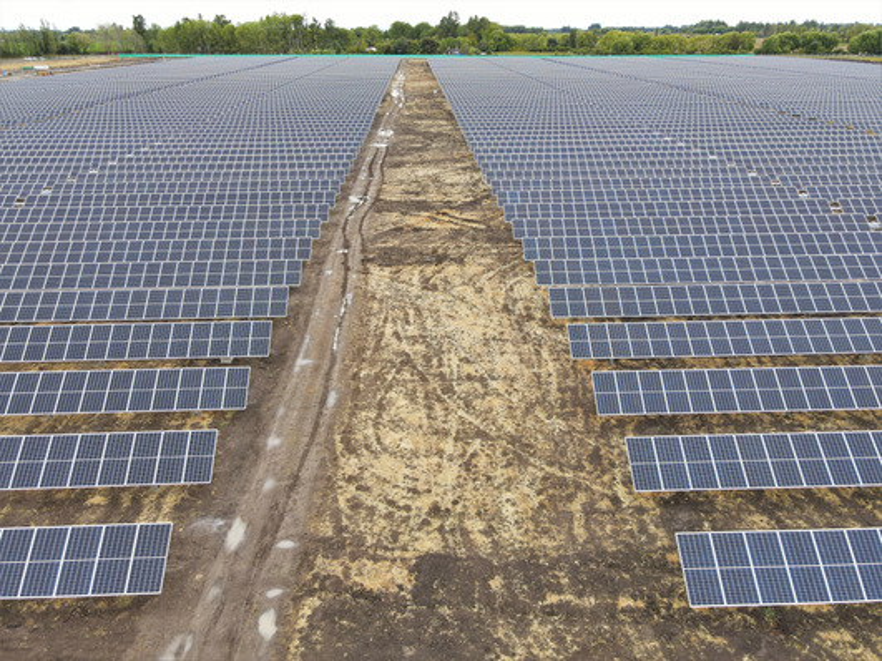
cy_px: 330
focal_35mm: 24
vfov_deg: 56.8
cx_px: 441
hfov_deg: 71.6
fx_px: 611
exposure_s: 1/200
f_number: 2.8
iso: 100
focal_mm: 4.5
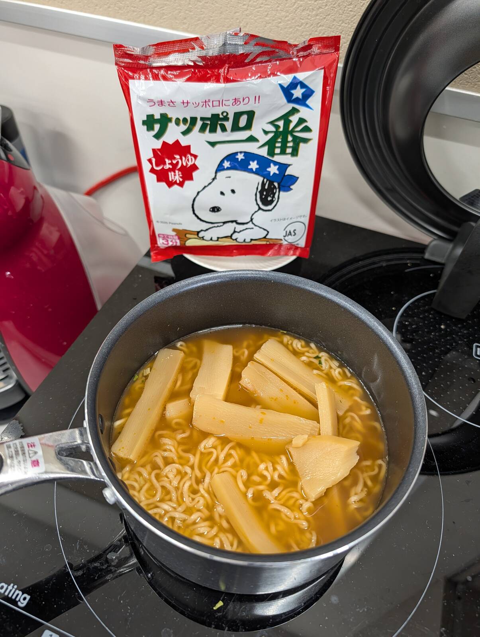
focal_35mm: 24
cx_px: 240
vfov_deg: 71.5
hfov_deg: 56.9
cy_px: 318
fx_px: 443
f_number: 1.68
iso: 250
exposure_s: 1/96.7
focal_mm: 6.9
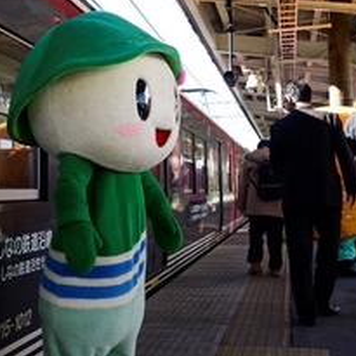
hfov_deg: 29.1
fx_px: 675
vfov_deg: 29.4
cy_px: 129
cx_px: 90
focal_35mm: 58
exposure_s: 1/200
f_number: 8
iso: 640
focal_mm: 35
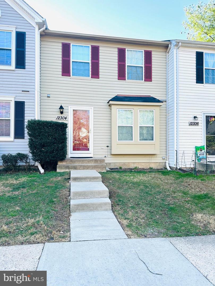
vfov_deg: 71.6
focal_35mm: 24
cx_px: 108
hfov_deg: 56.8
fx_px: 199
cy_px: 143
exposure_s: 1/549
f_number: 1.78
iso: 80
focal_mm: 6.86
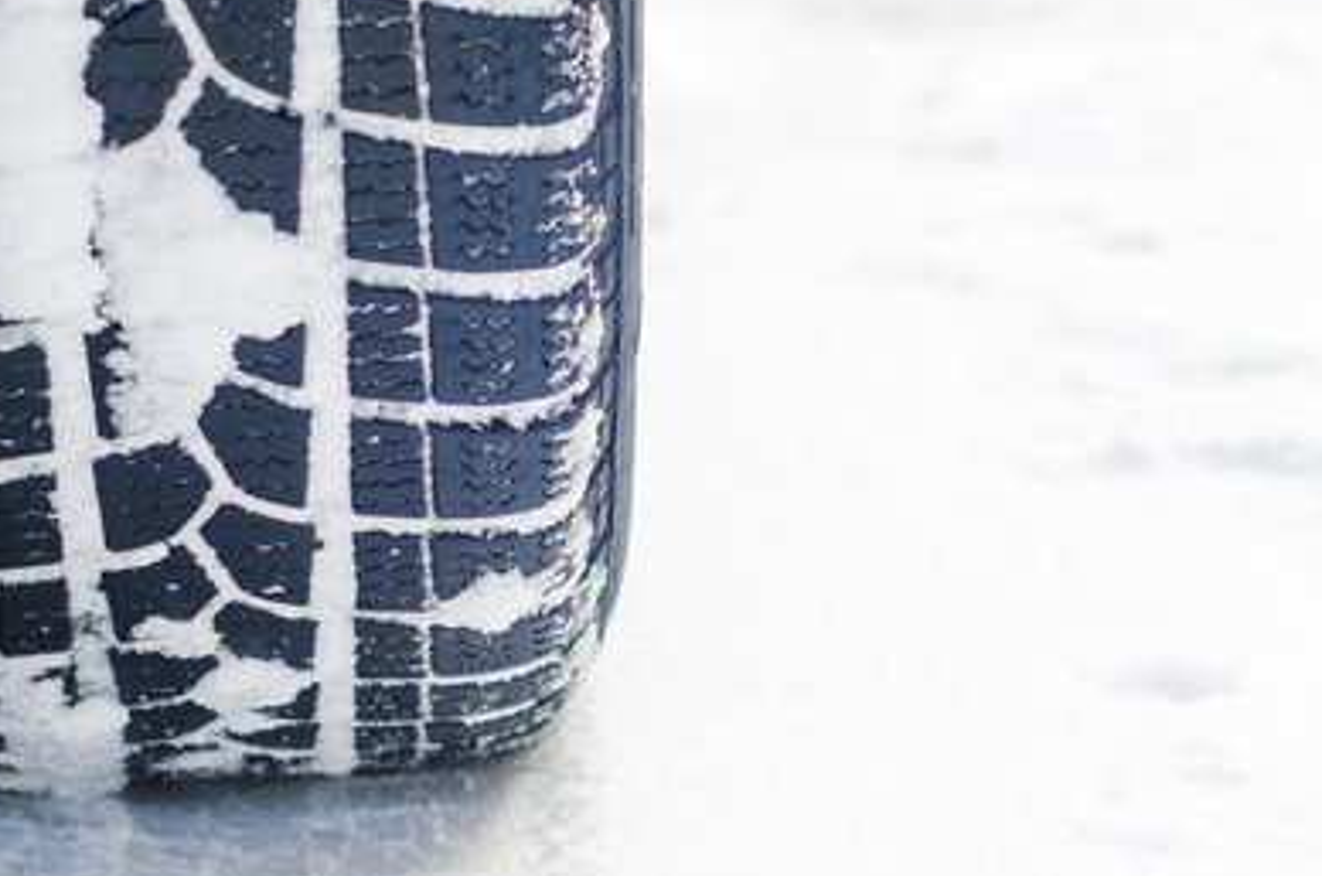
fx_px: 5424
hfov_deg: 13.9
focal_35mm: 148
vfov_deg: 9.2
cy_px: 375
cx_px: 673
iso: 200
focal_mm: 50
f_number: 3.5
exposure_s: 1/200
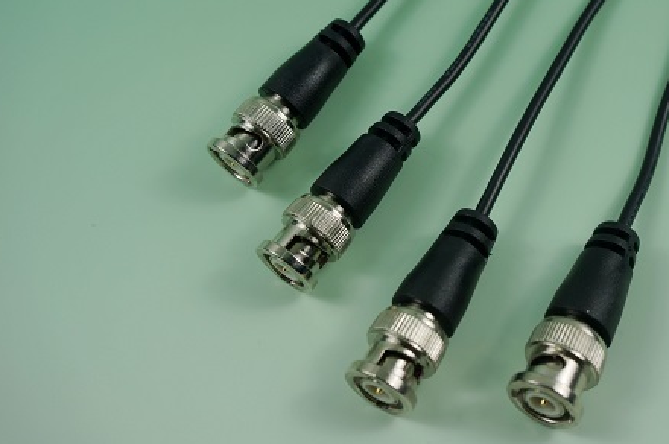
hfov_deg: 43.1
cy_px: 176
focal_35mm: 45
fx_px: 835
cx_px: 445
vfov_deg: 29.7
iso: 100
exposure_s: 1/160
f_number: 6.3
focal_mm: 22
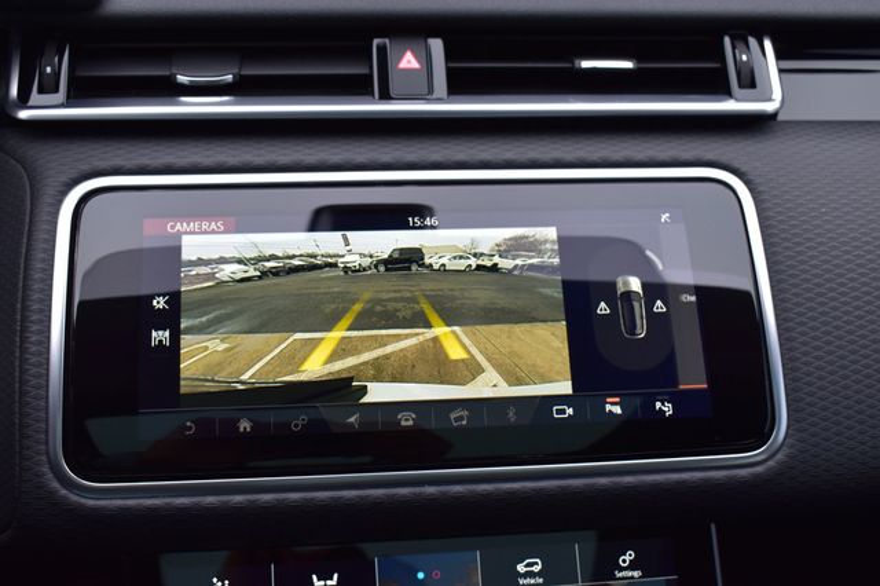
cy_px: 293
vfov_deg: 31.9
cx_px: 440
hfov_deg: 46.4
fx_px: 1026
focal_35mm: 42
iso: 400
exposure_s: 1/25
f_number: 7.1
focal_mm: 28
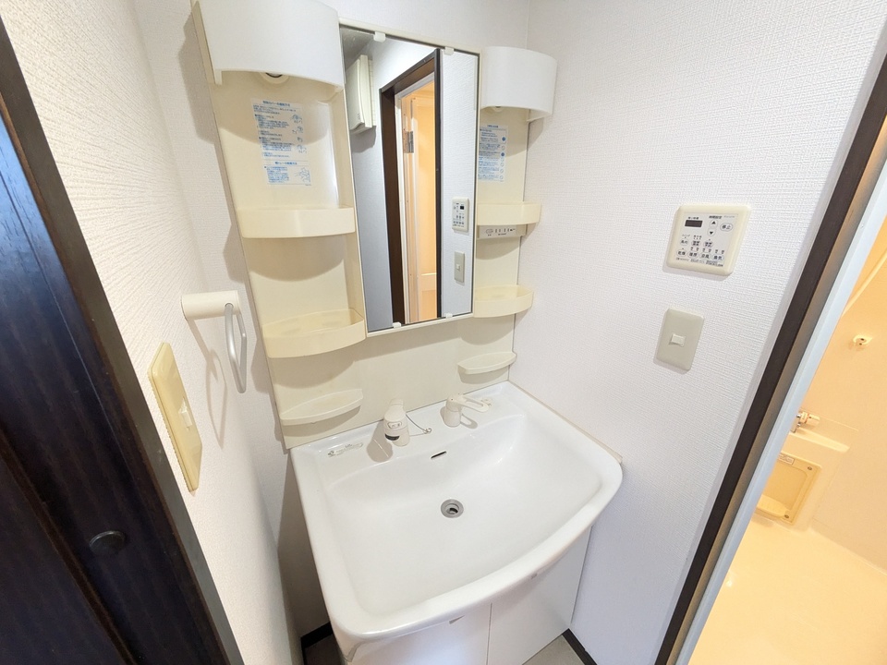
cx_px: 444
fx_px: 359
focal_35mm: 14
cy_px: 332
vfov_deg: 85.7
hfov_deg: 102.1
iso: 630
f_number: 2.2
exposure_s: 1/60
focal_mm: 1.83
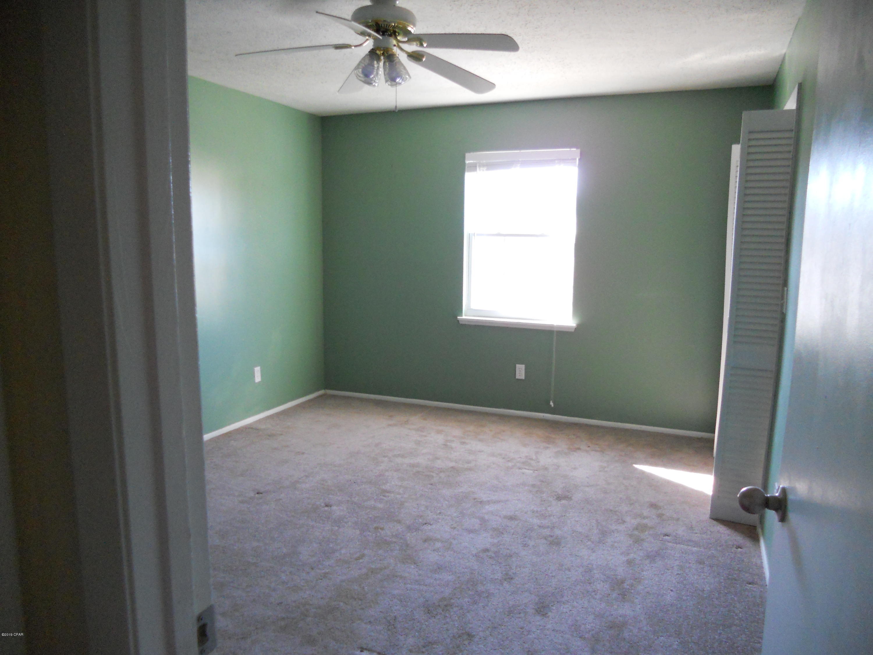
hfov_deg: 65.3
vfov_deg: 51.4
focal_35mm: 27
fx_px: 681
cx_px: 436
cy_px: 328
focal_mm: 4.9
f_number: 3.2
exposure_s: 1/40
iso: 400
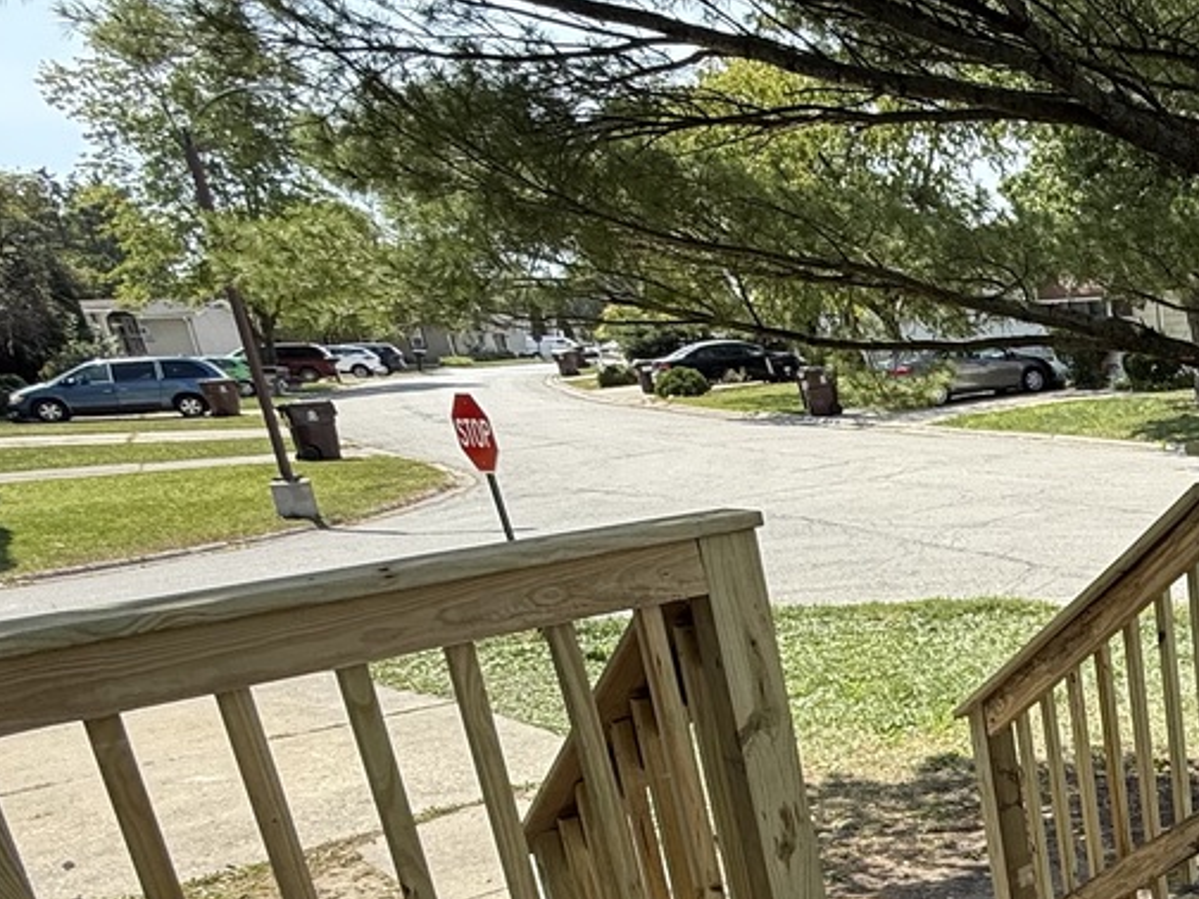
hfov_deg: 36.4
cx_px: 1432
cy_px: 735
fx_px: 1385
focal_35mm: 40
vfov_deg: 34.7
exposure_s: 1/679
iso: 50
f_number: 2.2
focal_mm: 2.22
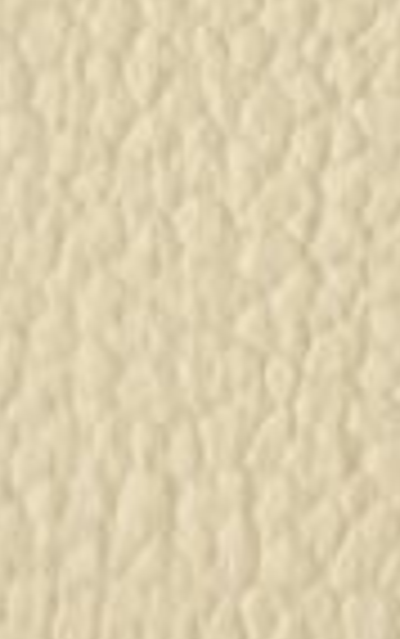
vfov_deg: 5.2
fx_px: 7067
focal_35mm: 406
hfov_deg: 3.2
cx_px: 1326
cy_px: 531
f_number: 1.95
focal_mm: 5.52
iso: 50
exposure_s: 1/180
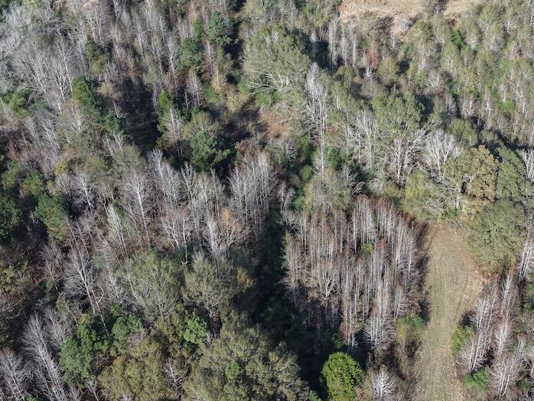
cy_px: 110
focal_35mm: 44
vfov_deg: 32.4
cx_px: 332
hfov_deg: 42.6
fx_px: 679
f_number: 1.8
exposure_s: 1/1000
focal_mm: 8.67
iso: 100
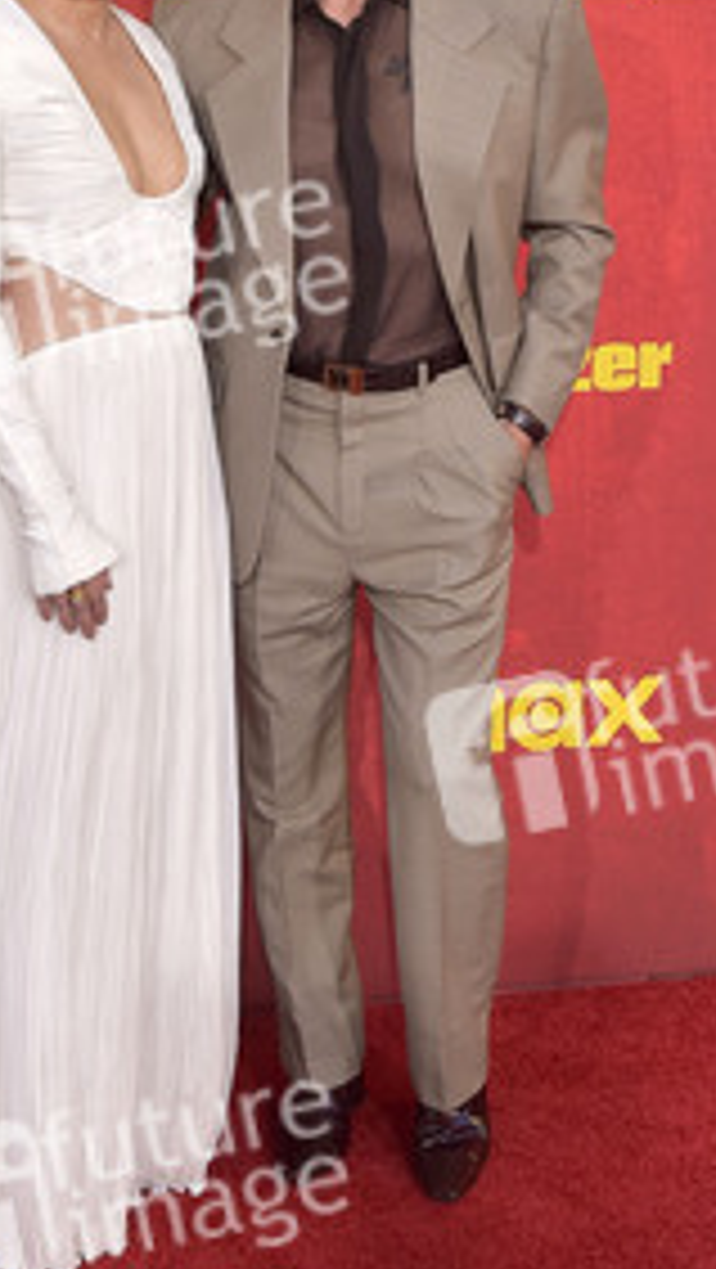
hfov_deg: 23.0
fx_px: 1752
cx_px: 250
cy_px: 513
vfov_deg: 39.7
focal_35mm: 52
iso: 1250
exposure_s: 1/1250
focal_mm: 35
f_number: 6.3
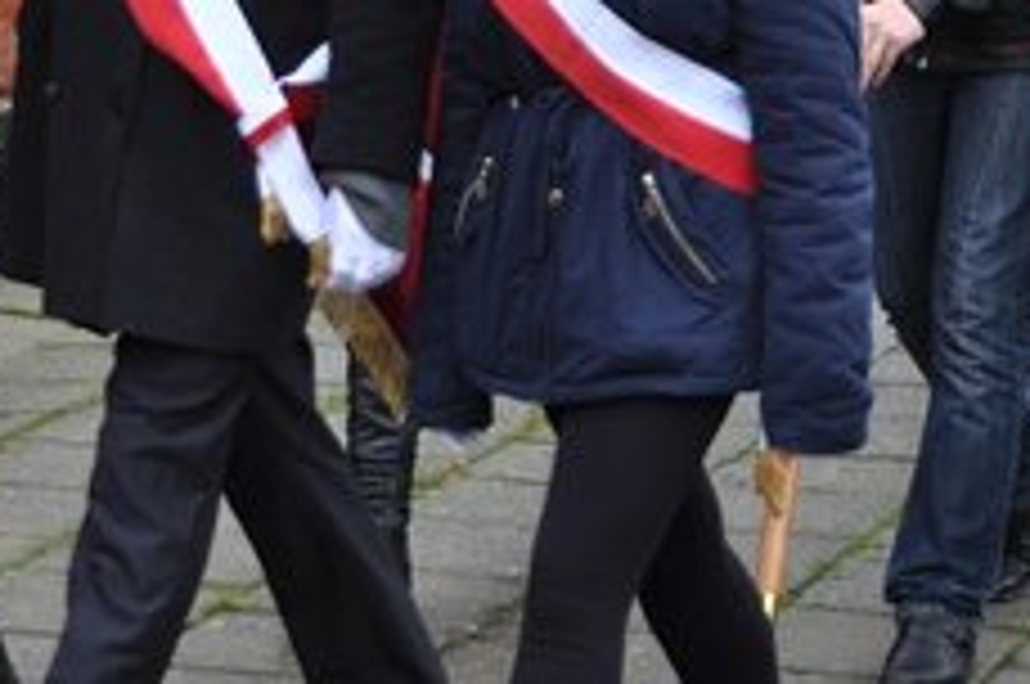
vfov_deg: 7.2
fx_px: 5343
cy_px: -252
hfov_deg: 11.0
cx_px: 751
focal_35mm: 187
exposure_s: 1/160
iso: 200
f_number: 4.5
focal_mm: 44
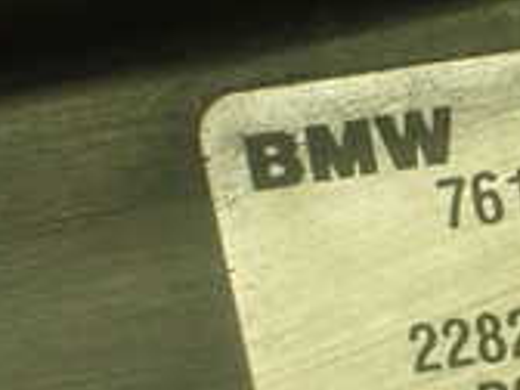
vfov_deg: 13.8
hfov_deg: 16.9
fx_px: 1607
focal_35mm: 107
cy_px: 223
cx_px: 743
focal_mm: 5.4
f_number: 2.3
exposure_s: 1/80
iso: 800
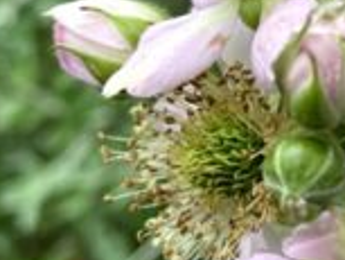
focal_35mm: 102
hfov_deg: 16.7
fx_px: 1017
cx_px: 580
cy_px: 7
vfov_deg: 14.3
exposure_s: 1/122
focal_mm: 4.25
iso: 40
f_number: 1.8
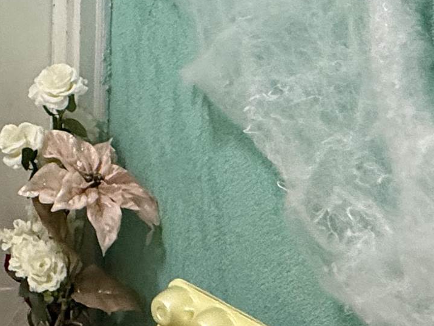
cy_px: -182
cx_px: -185
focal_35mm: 60
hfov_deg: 25.6
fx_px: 752
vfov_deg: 20.4
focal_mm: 2.22
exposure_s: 1/60
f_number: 2.2
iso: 400
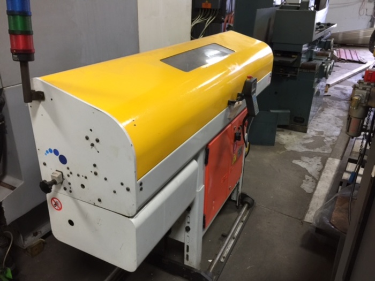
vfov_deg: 48.2
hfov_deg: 61.7
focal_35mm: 29
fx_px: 314
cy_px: 140
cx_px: 188
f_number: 2.2
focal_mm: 4.15
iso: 40
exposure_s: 1/15
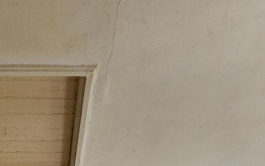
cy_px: 383
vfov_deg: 16.1
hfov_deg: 44.1
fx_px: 303
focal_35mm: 42
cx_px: 40
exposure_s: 1/120
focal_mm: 2.2
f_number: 2.2
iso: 64
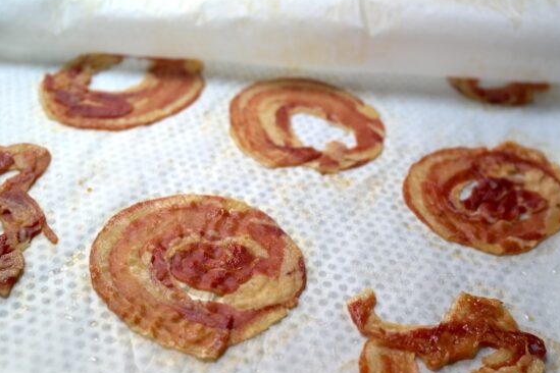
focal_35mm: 47
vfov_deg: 28.6
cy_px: 199
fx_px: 731
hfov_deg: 41.9
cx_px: 272
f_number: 4
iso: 200
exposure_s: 1/60
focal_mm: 28
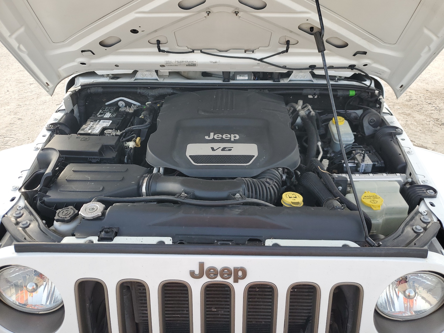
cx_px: 222
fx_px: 333
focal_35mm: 26
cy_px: 166
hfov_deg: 67.3
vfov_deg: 53.1
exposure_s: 1/476
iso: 50
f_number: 1.5
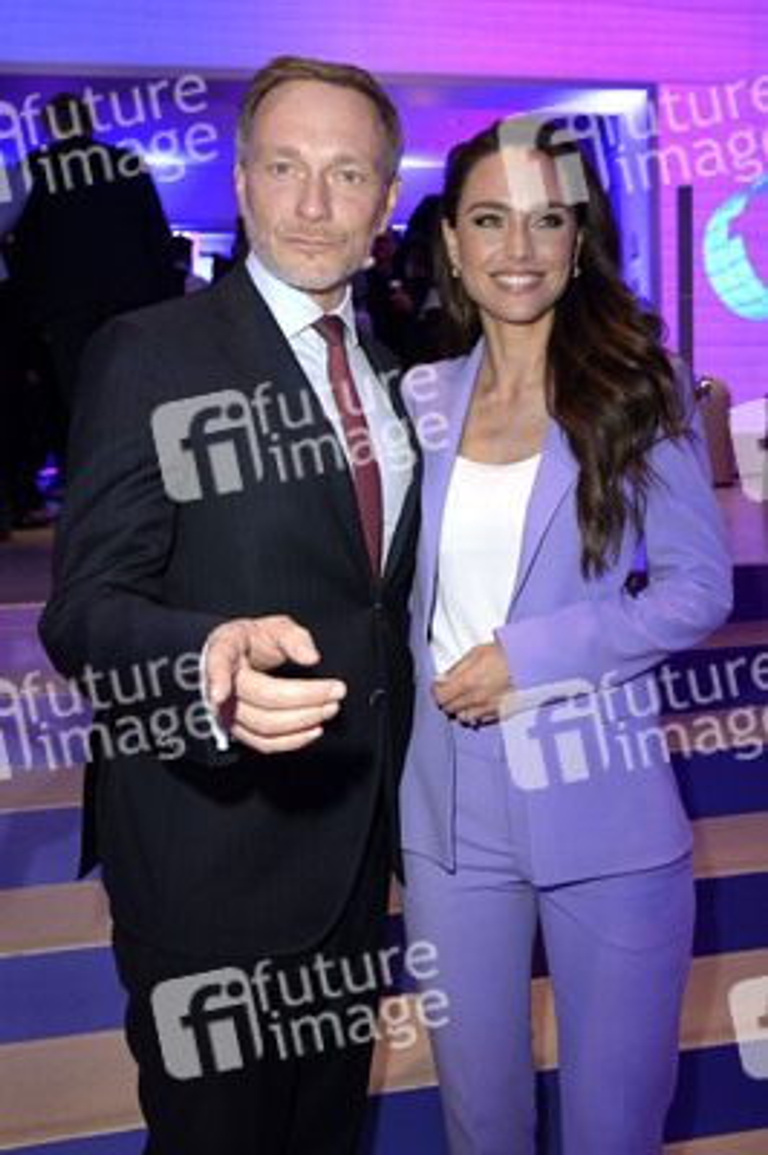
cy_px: 578
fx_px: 962
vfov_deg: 62.0
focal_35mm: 30
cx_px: 384
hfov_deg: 43.5
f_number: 5.6
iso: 1000
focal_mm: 30
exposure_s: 1/40
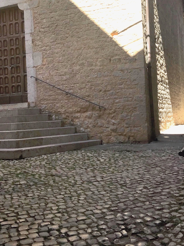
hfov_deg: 32.2
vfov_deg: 41.9
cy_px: 101
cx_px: 89
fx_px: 319
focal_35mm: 45
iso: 20
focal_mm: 3.99
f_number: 1.8
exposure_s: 1/1350
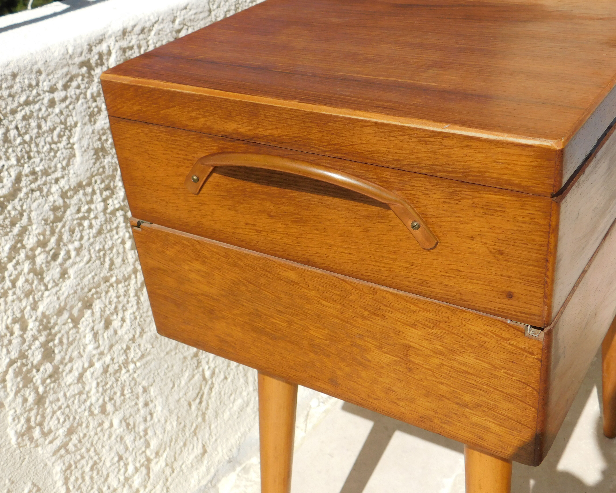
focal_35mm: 42
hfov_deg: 43.8
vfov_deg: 35.7
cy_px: 245
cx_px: 327
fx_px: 766
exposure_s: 1/1500
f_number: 3.6
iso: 125
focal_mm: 7.1
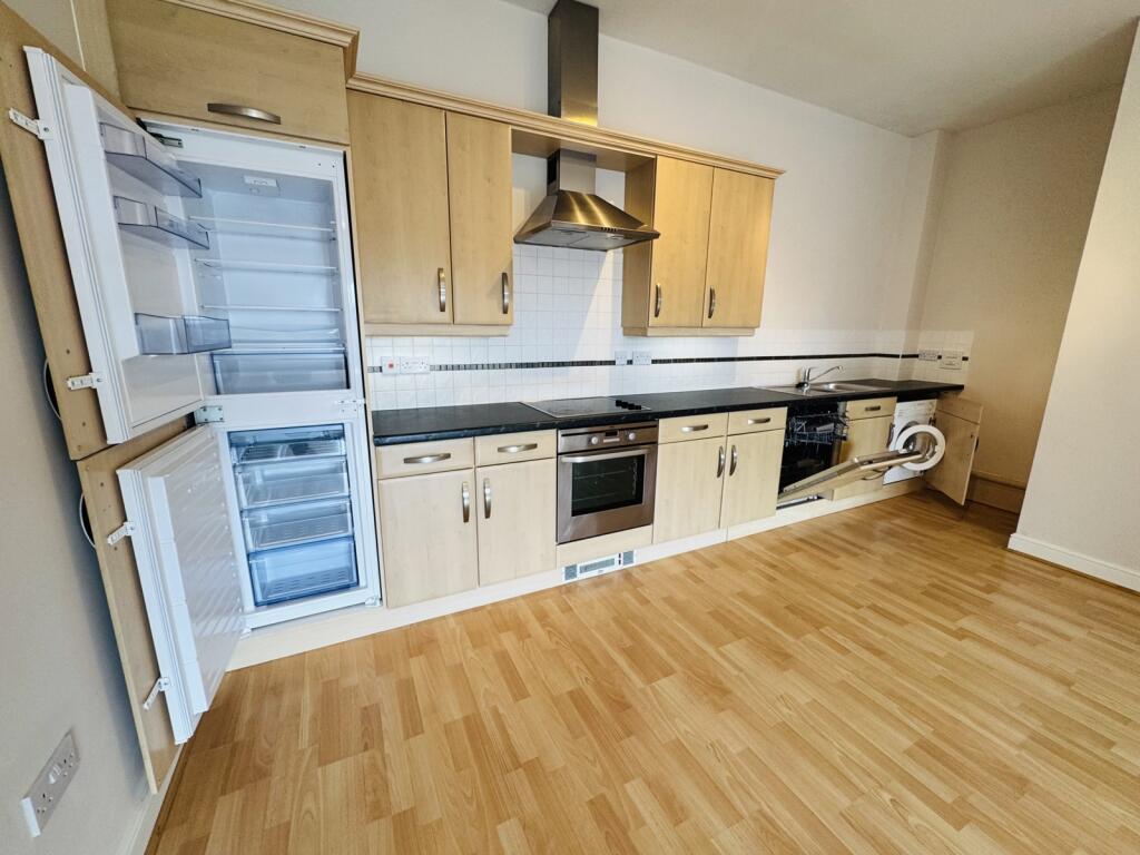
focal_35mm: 14
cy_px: 428
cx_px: 570
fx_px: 461
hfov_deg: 102.1
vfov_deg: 85.7
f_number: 2.2
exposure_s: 1/100
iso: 100
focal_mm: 2.22
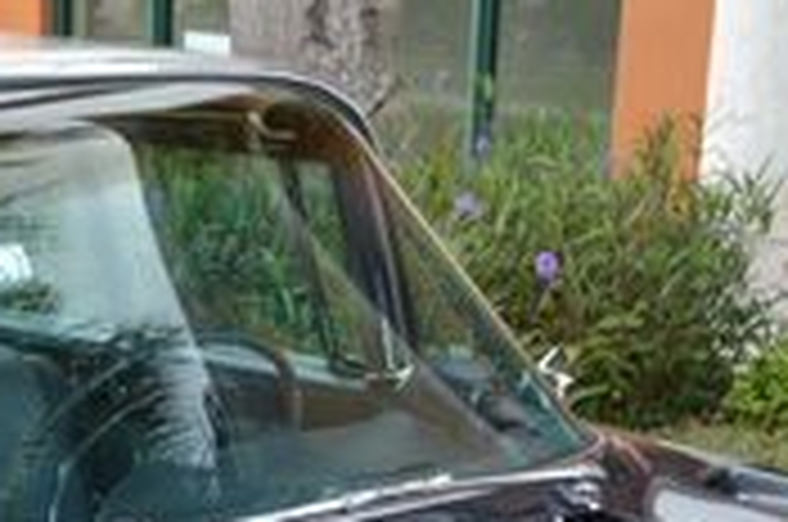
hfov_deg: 20.6
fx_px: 2163
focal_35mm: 99
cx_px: 419
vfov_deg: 12.8
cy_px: 853
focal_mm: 18
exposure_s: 1/100
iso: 100
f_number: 6.3
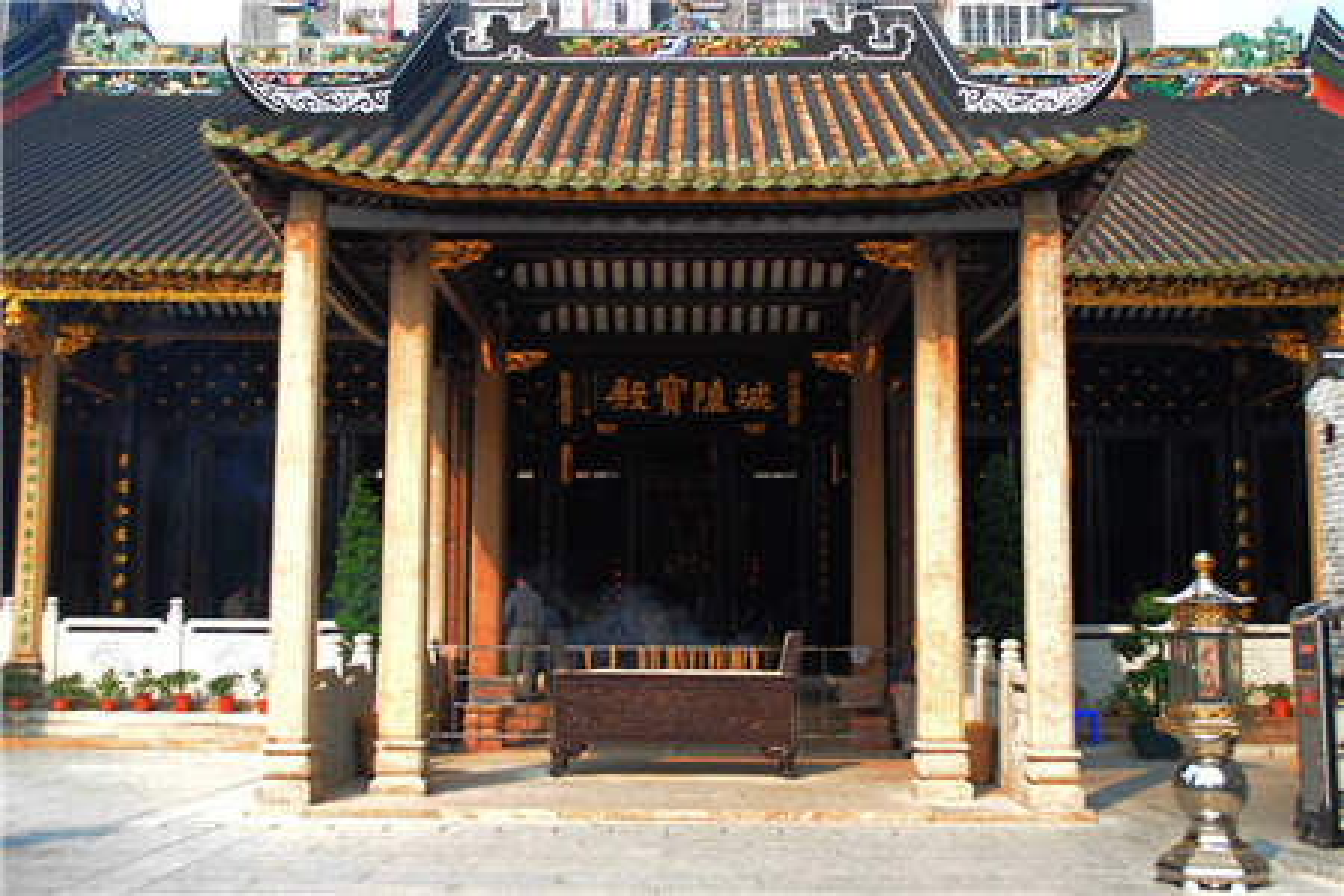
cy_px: 448
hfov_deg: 46.4
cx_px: 672
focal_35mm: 42
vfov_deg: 31.9
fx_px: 1568
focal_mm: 28
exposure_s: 1/100
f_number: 5
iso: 100
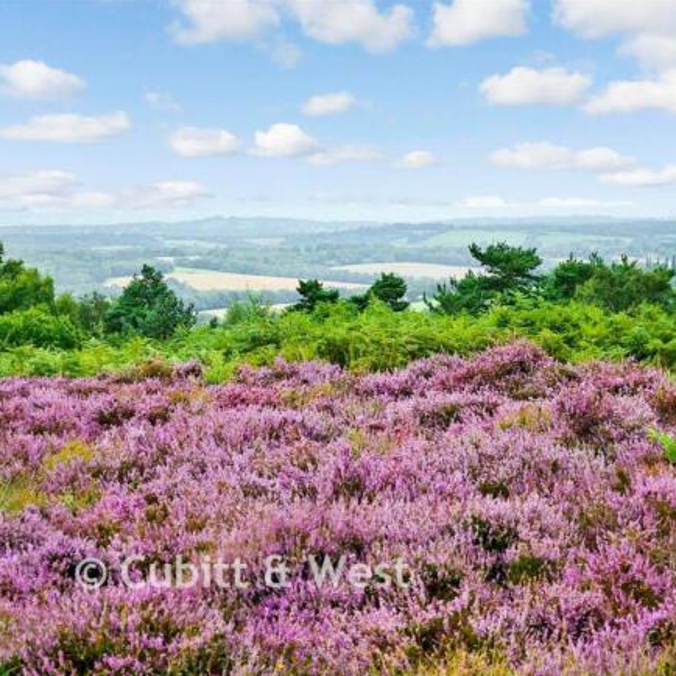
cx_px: 406
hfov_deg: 16.5
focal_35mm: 106
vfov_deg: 16.5
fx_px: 2334
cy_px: 339
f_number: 6.3
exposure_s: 1/400
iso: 200
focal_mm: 55
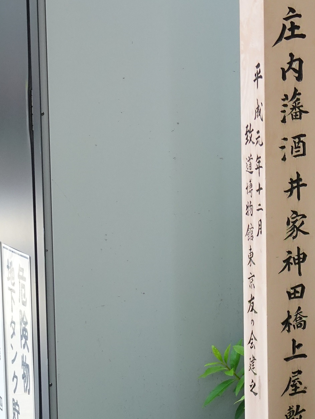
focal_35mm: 123
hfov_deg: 11.9
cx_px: 313
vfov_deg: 16.0
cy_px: 288
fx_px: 1492
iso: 125
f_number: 4.5
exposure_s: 1/60
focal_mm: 9.24
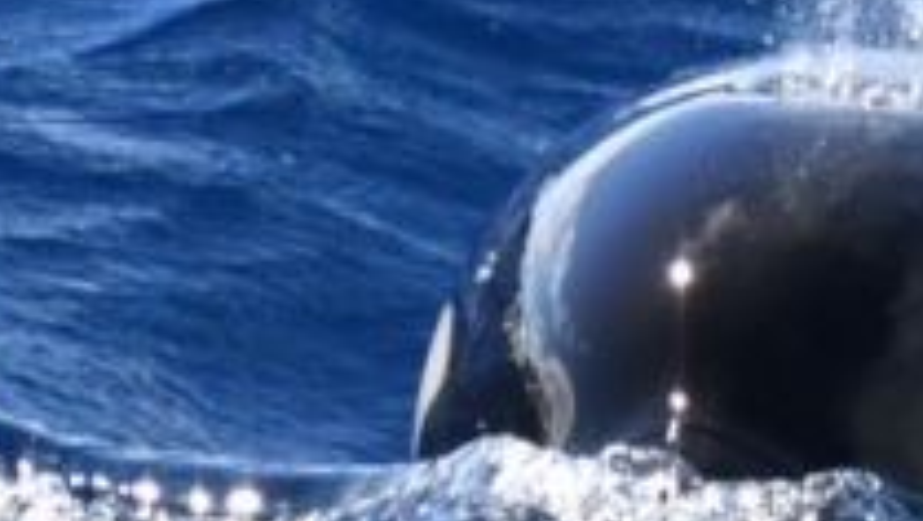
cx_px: 932
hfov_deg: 1.9
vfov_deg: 1.1
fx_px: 27485
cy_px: 227
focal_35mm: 1122
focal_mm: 280
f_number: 5.6
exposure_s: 1/8000
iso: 1600
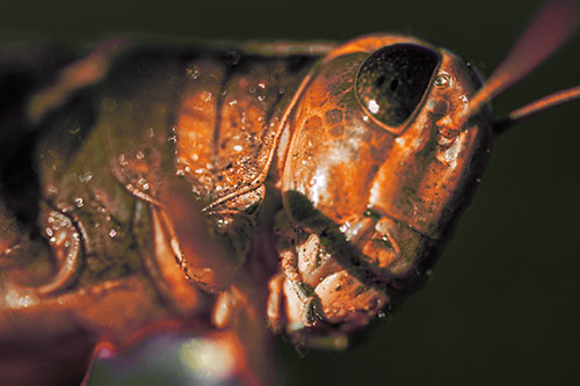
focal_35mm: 210
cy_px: 193
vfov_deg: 6.5
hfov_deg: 9.8
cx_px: 290
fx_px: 3382
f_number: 11
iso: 280
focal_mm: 210
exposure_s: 1/250
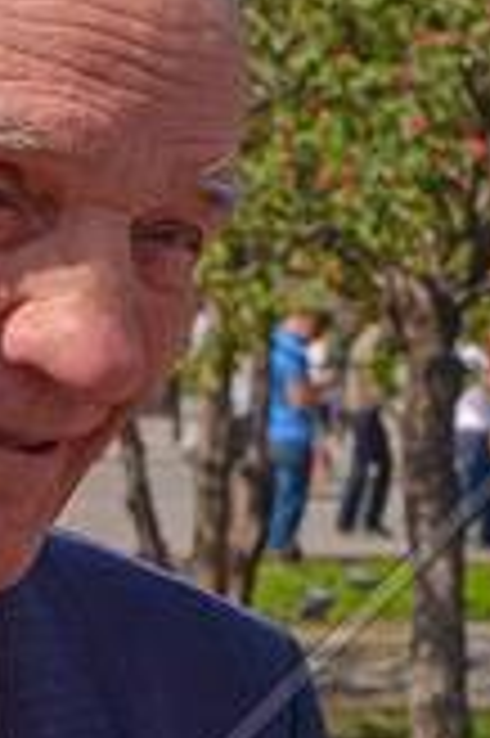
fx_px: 4787
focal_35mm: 234
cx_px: -16
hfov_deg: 5.8
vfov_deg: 8.7
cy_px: 990
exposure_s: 1/350
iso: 100
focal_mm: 44
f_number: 8
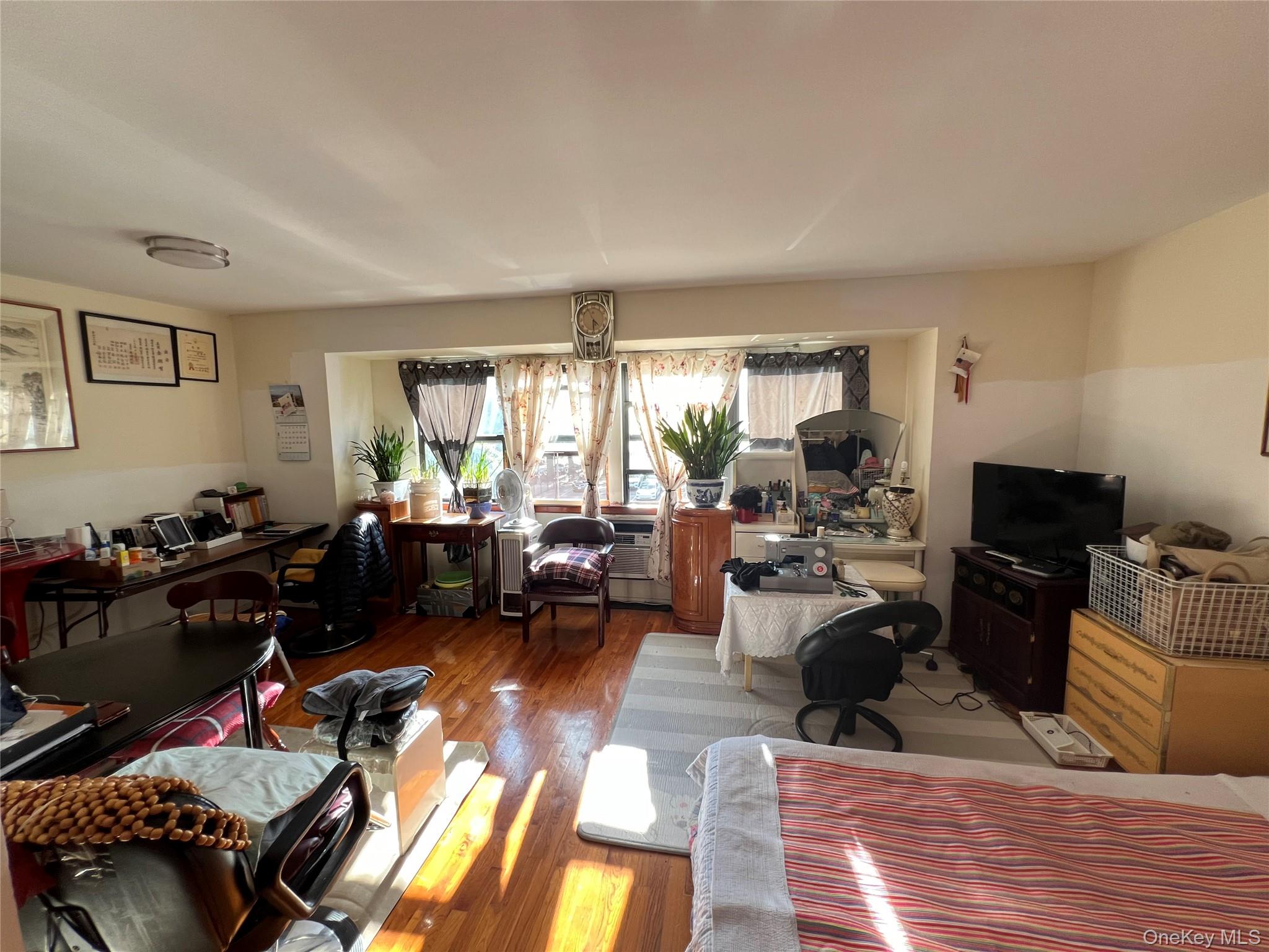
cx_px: 634
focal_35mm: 13
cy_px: 476
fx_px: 477
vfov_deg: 89.9
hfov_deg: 106.2
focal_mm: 1.57
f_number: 1.8
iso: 200
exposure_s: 1/99
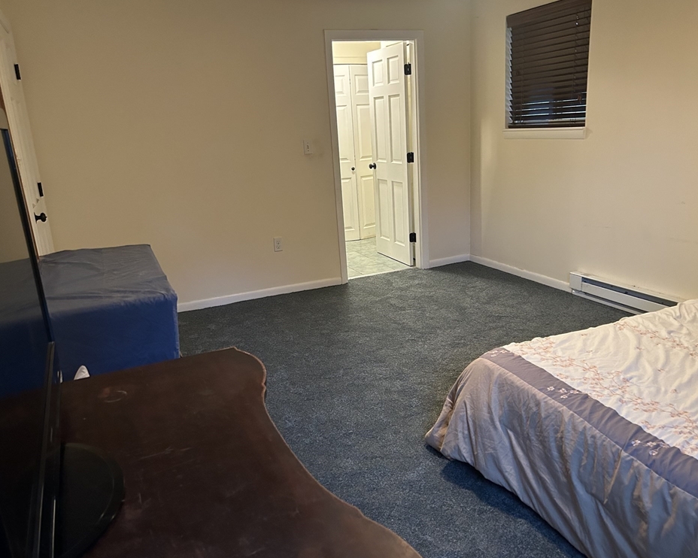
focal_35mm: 28
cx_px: 360
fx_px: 578
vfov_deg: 51.5
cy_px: 274
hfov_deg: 62.2
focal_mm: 5.7
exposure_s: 1/60
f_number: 1.5
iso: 400
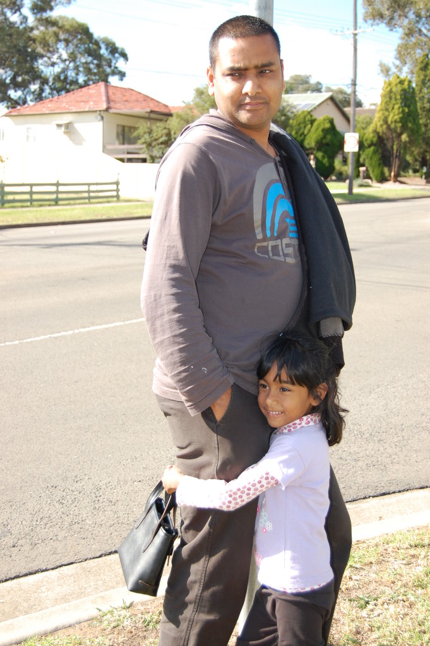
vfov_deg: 38.9
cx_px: 215
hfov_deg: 26.4
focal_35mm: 51
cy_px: 323
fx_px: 915
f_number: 5
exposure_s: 1/500
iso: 400
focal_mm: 34
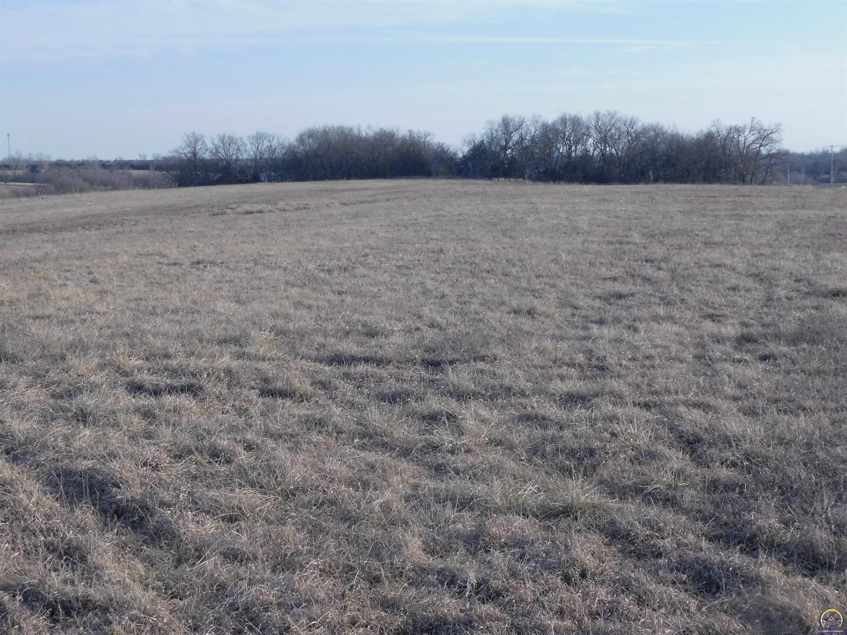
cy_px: 318
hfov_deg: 37.5
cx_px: 424
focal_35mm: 51
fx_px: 1248
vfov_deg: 28.6
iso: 800
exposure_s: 1/800
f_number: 7.6
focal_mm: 9
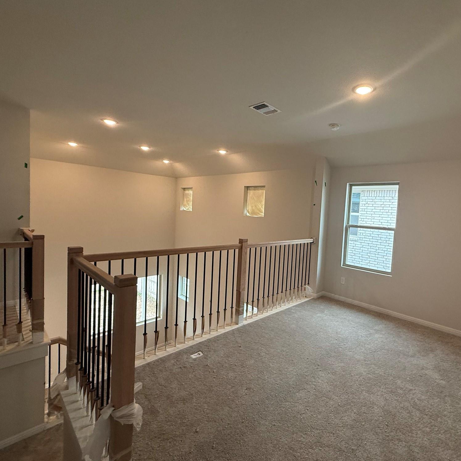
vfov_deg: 84.0
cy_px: 227
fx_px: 256
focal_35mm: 17
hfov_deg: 82.5
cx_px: 286
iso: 200
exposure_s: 1/120
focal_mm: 2.22
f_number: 2.2
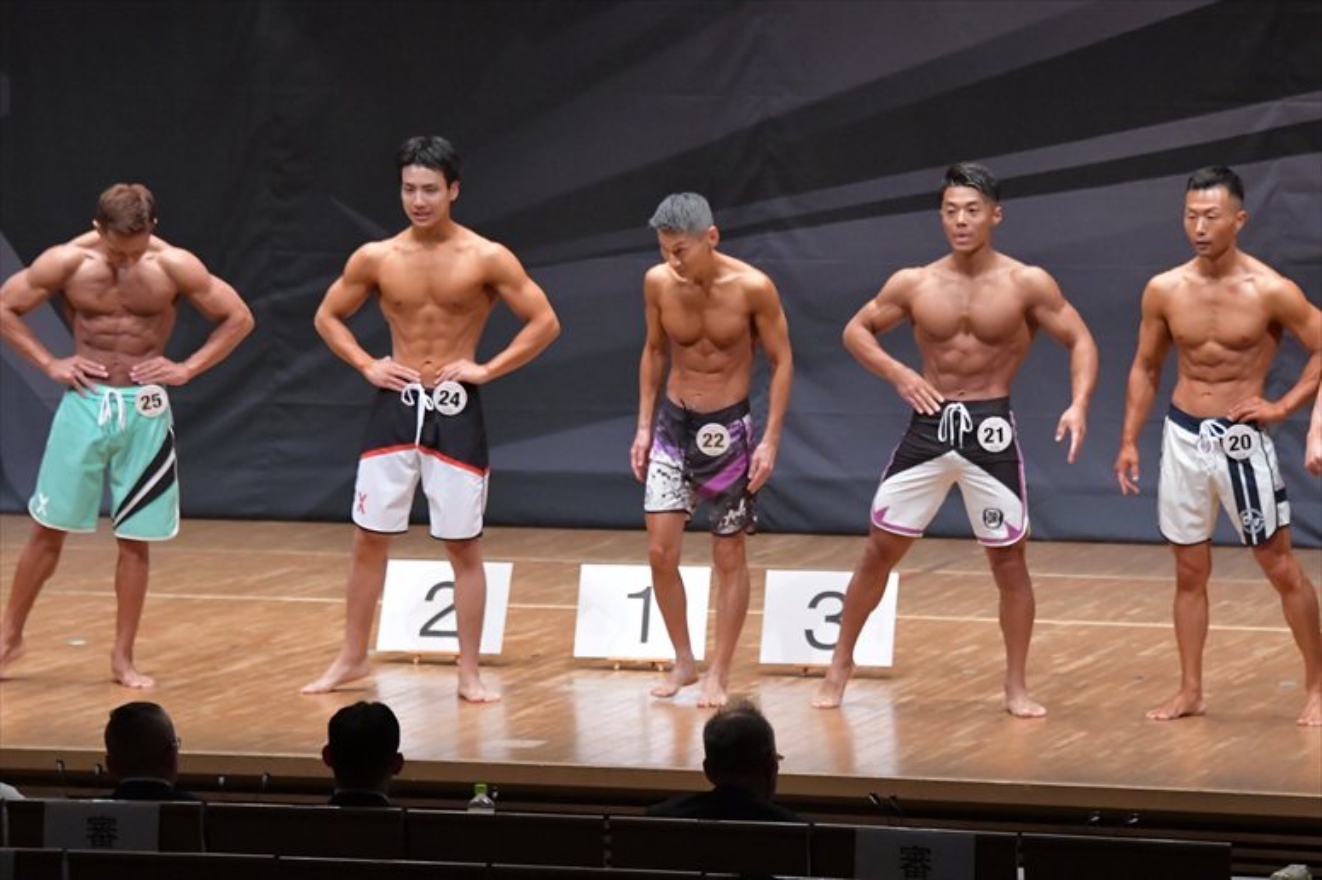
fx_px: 6864
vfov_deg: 7.3
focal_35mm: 187
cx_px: 661
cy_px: 440
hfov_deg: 11.0
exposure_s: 1/400
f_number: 5.6
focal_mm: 125
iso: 8000
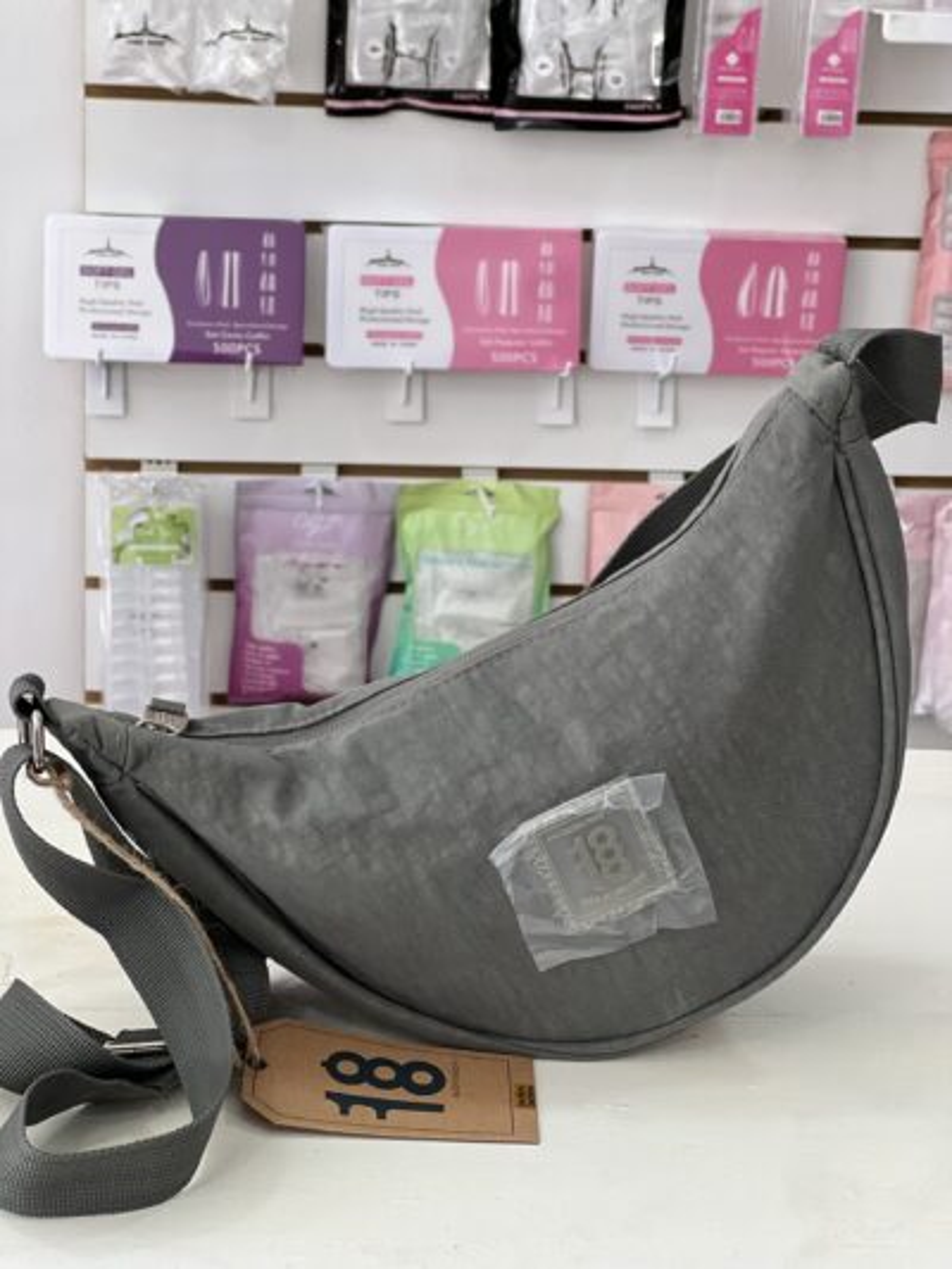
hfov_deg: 19.1
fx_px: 2822
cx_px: 476
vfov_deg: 25.3
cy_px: 634
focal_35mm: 77
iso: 160
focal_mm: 9
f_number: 2.8
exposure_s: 1/121
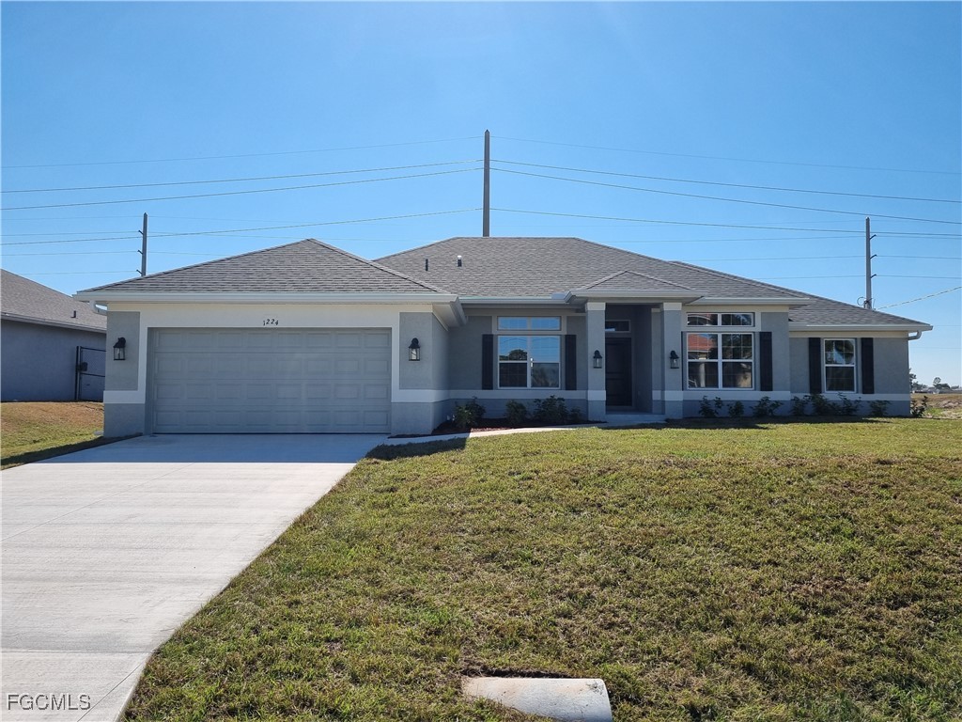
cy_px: 361
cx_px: 481
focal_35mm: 26
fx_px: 723
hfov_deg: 67.3
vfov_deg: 53.1
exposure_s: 1/4056
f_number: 1.8
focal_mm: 5.4
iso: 50
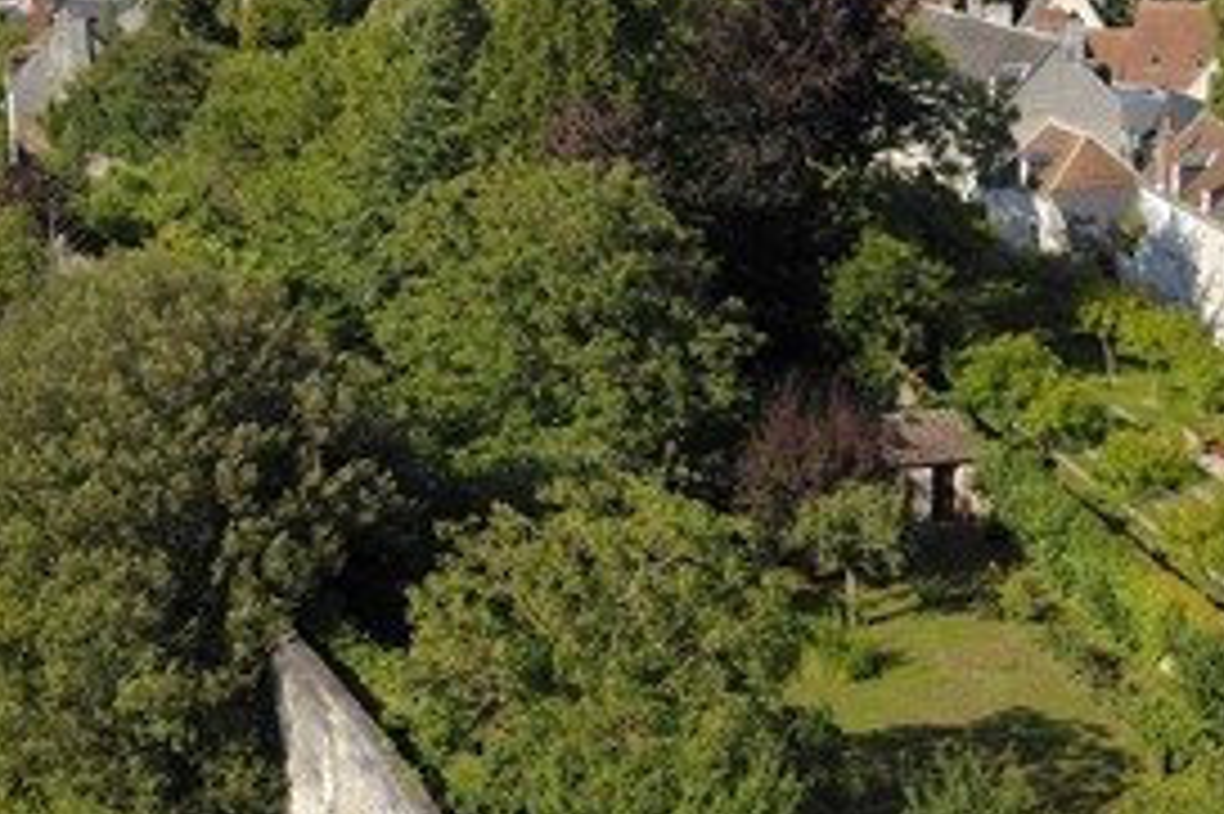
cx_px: 686
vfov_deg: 20.7
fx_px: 2209
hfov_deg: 30.9
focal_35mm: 65
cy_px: 207
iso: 100
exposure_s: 1/160
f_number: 8.5
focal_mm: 28
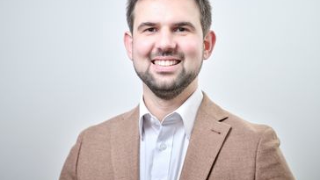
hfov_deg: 21.6
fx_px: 840
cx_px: 152
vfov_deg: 12.2
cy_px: 69
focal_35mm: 99
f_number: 2.8
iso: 640
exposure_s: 1/200
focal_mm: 86
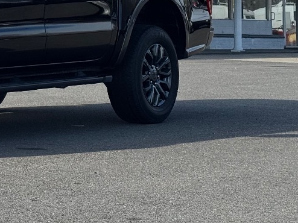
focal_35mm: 140
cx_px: -76
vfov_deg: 10.4
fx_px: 1205
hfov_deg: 13.6
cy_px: -53
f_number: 1.78
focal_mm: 6.76
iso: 64
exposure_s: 1/4310
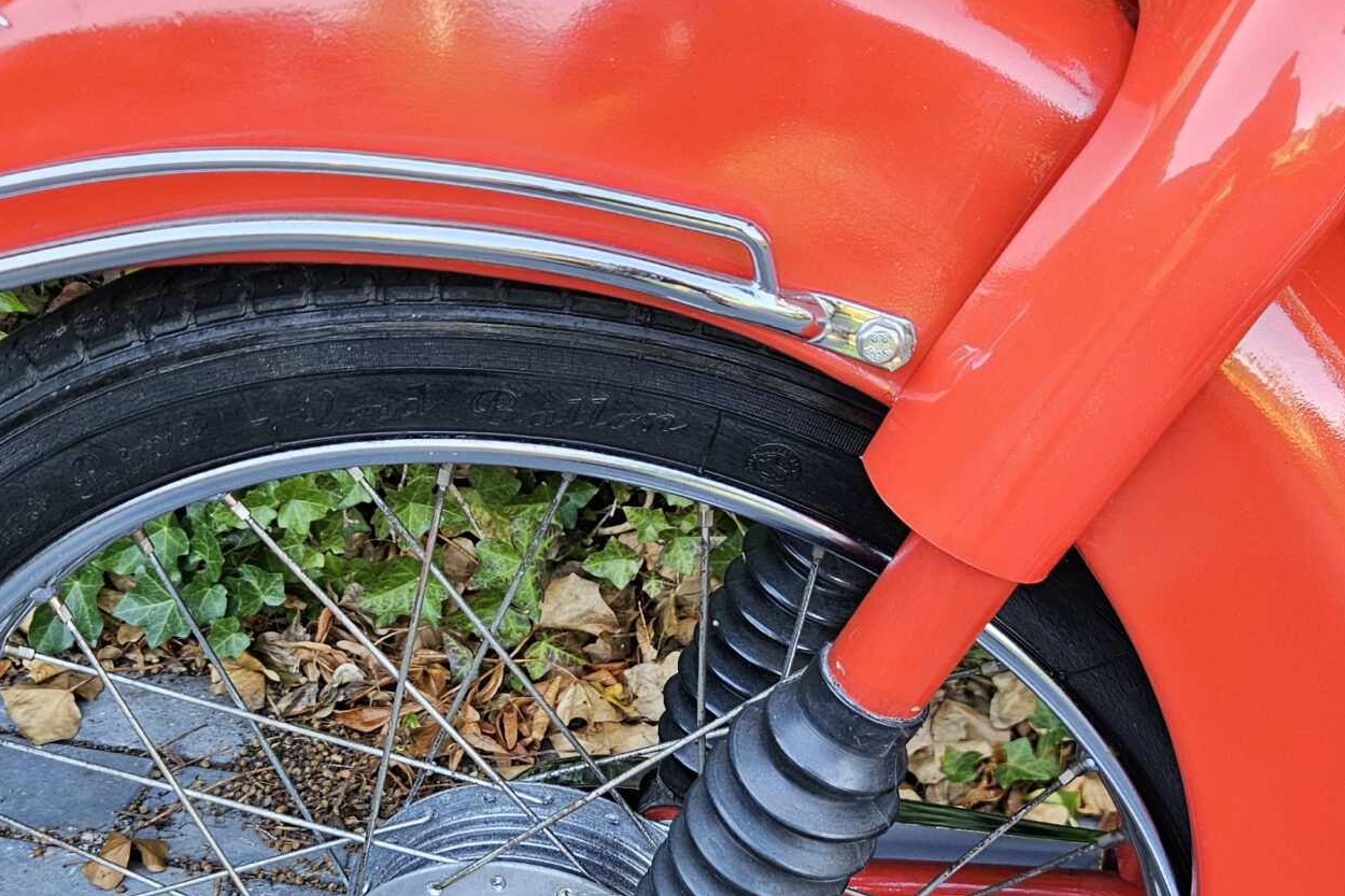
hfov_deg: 40.3
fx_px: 1830
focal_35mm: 49
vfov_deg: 27.1
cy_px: 675
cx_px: 578
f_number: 1.8
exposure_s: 1/100
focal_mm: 5.4
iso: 80
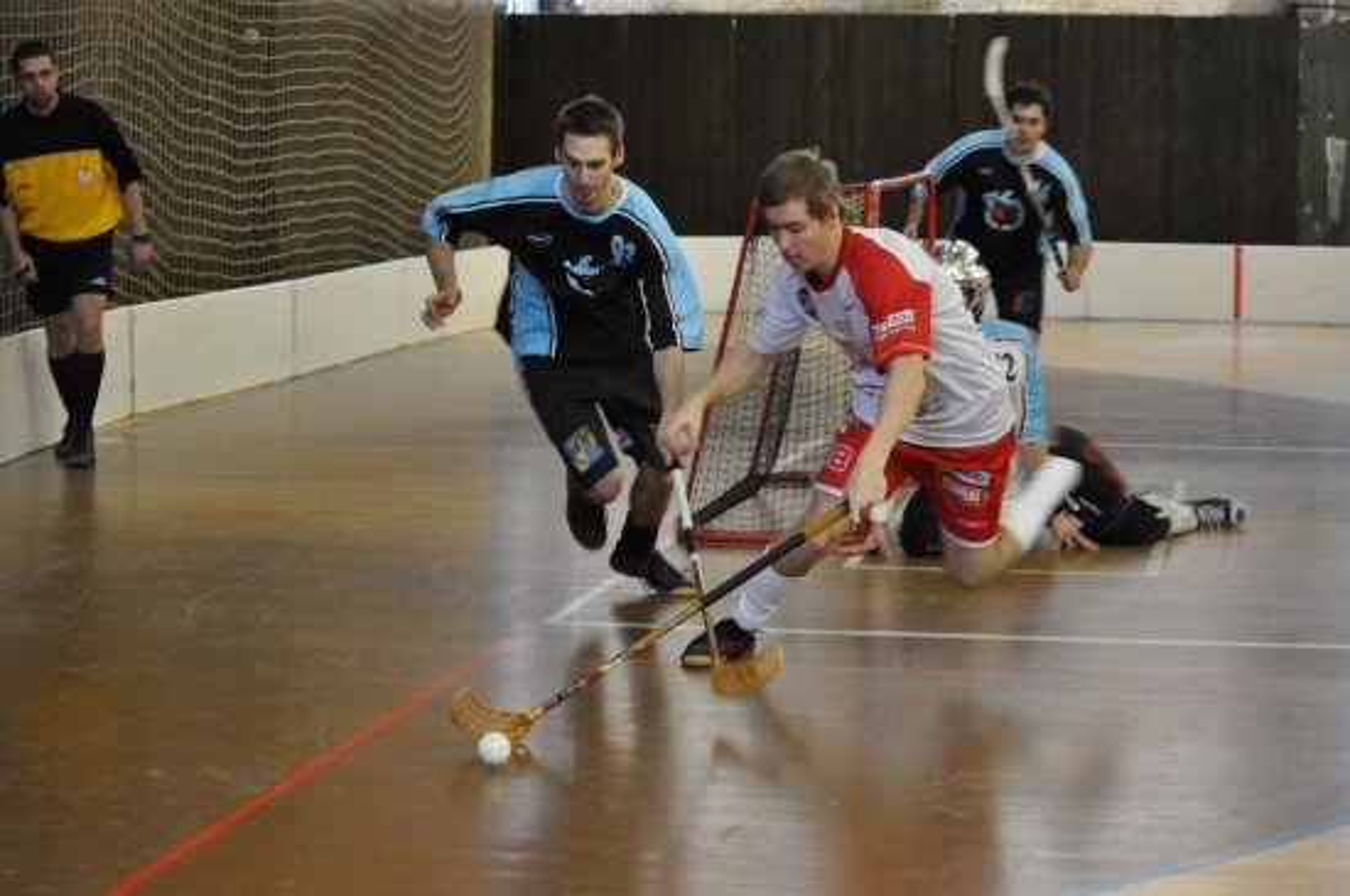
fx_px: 3089
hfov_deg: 24.7
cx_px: 675
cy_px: 448
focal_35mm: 82
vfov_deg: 16.5
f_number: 4
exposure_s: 1/125
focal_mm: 55
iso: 1600
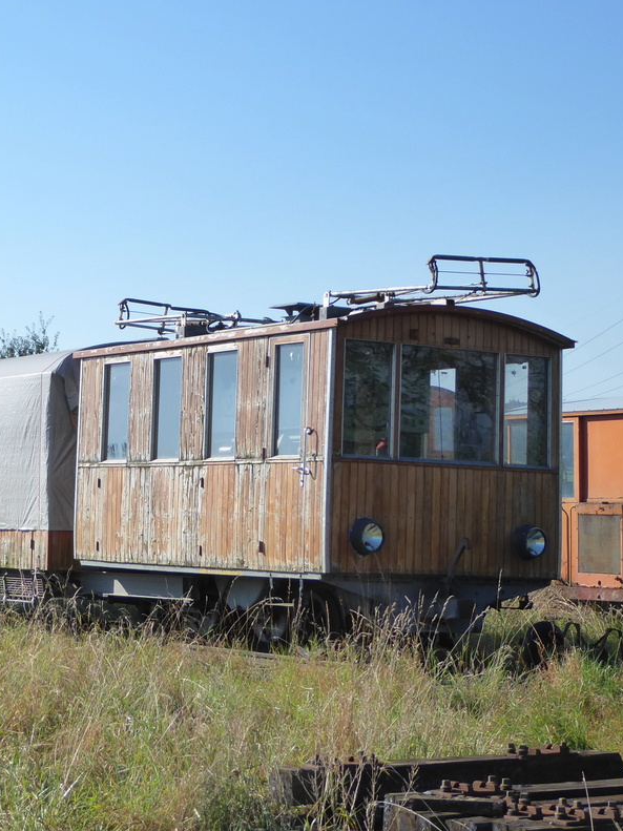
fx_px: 2184
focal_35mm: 91
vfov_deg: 21.5
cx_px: 99
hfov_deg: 16.1
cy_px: 414
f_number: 4.2
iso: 125
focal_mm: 10.3
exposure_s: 1/500
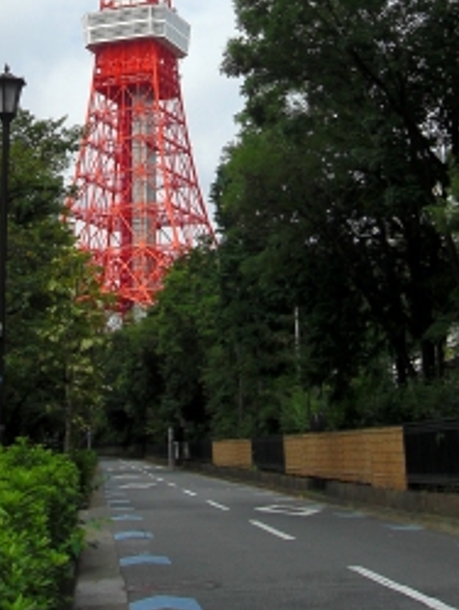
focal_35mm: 76
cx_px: 153
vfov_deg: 24.5
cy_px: 7
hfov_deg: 19.4
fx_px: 1341
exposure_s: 1/250
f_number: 8
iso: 80
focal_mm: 7.9
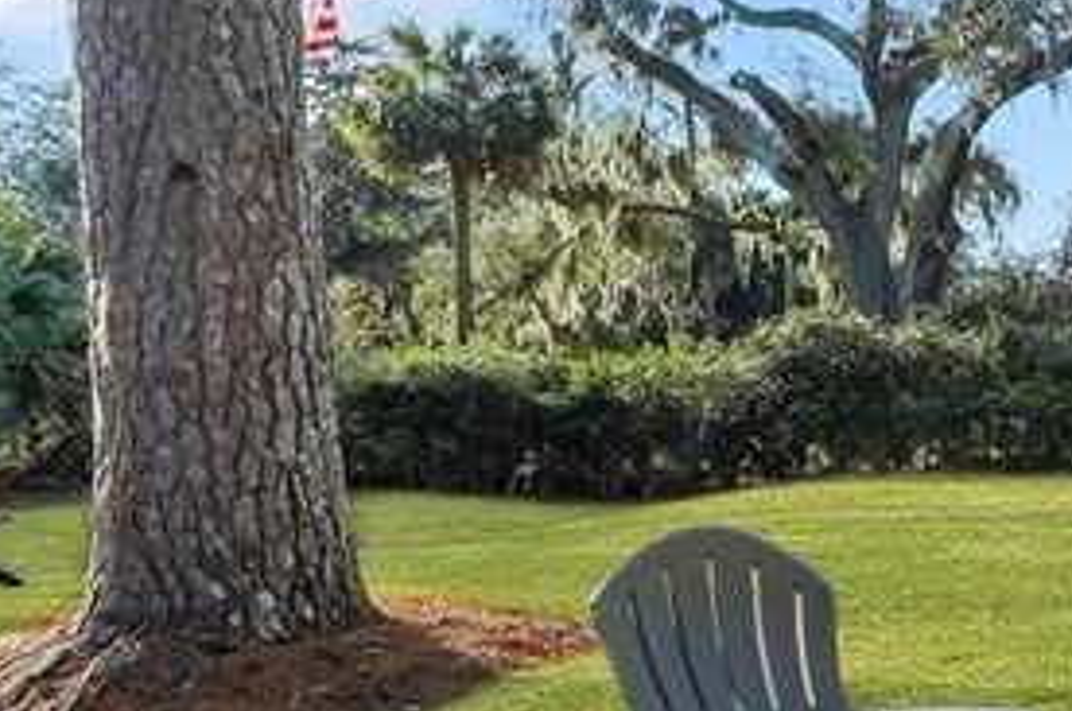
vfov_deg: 19.7
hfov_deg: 22.4
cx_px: 1721
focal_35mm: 69
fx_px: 2050
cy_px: 383
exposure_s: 1/400
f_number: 9
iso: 320
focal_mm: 17.5
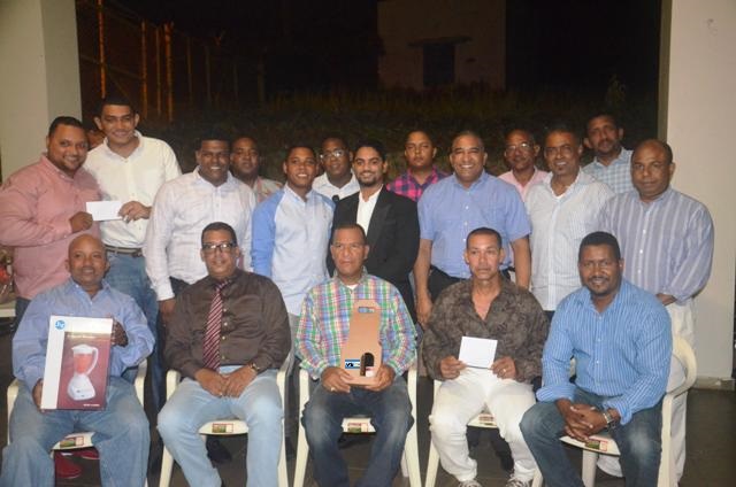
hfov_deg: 57.3
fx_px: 673
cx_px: 368
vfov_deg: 39.8
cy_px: 244
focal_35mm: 33
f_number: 3.8
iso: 3200
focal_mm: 22
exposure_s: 1/60
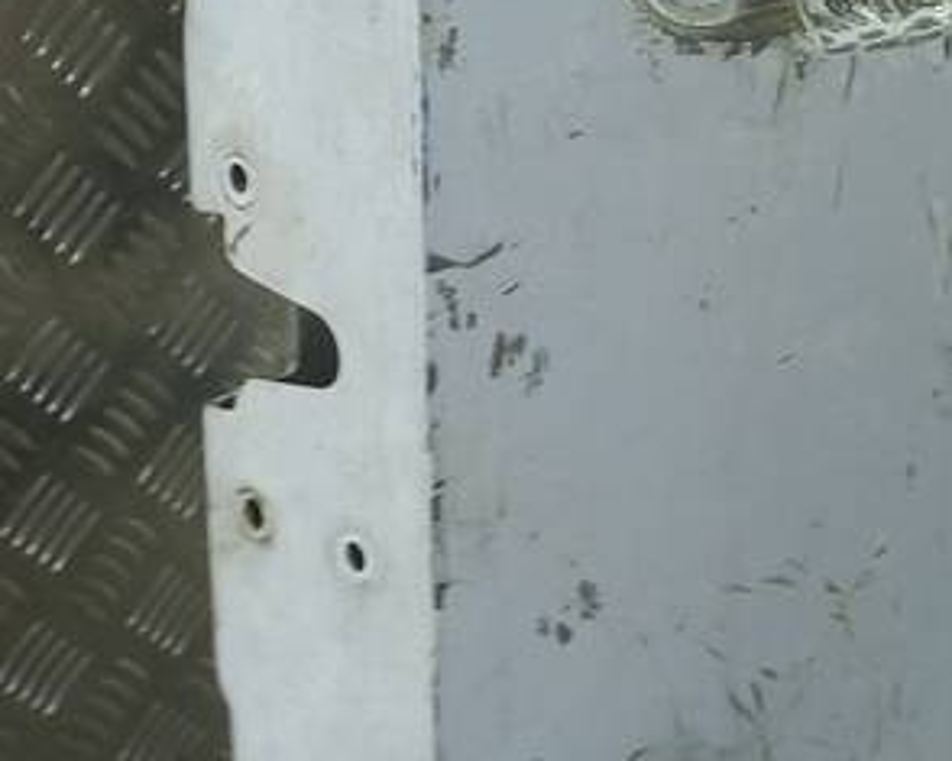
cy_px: 217
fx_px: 2394
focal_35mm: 85
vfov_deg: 18.0
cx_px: 492
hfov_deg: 22.5
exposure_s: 1/50
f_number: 1.8
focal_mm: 4.6
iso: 40
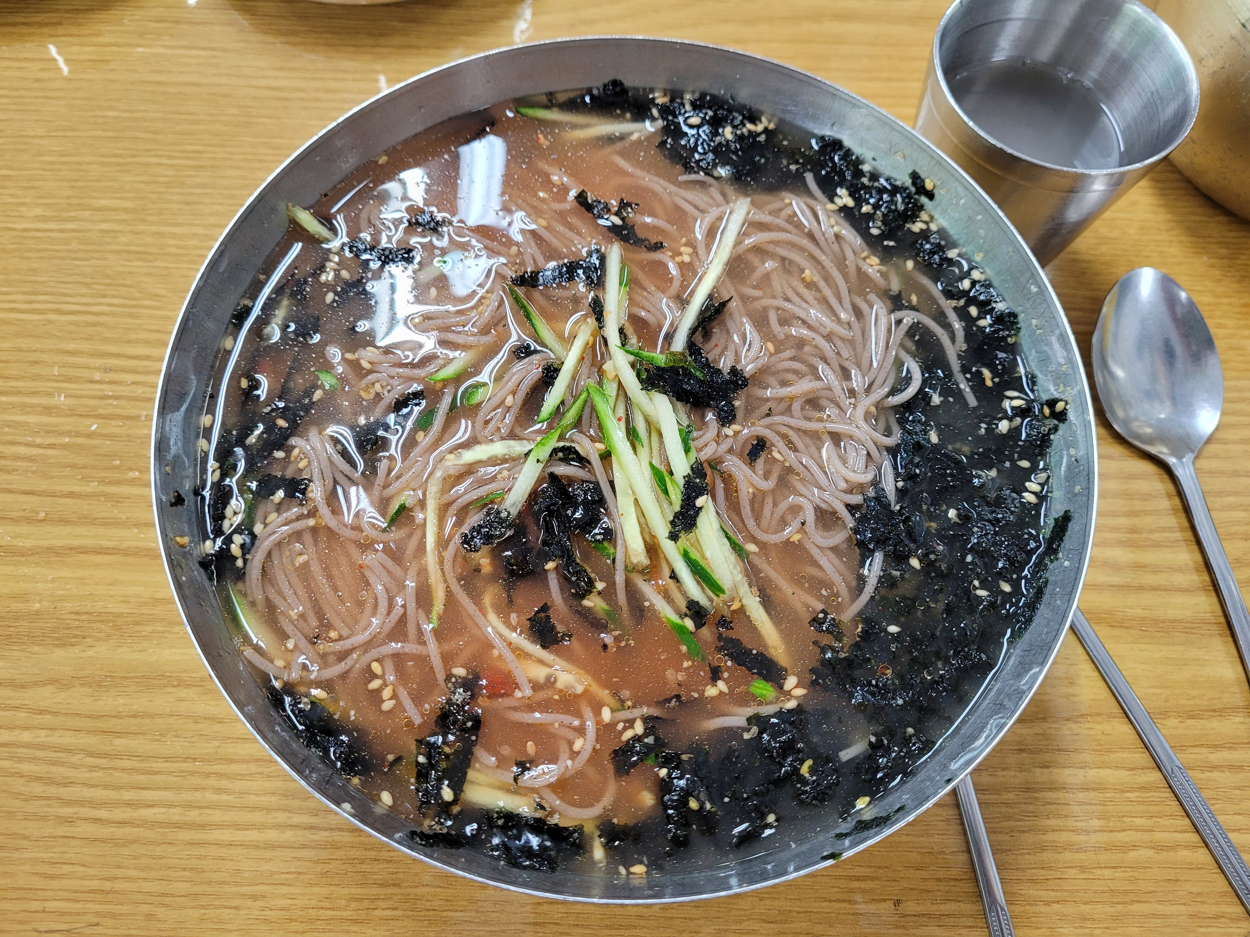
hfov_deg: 67.3
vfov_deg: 53.1
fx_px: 939
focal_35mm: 26
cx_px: 625
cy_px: 468
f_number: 1.8
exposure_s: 1/60
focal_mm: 5.4
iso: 200
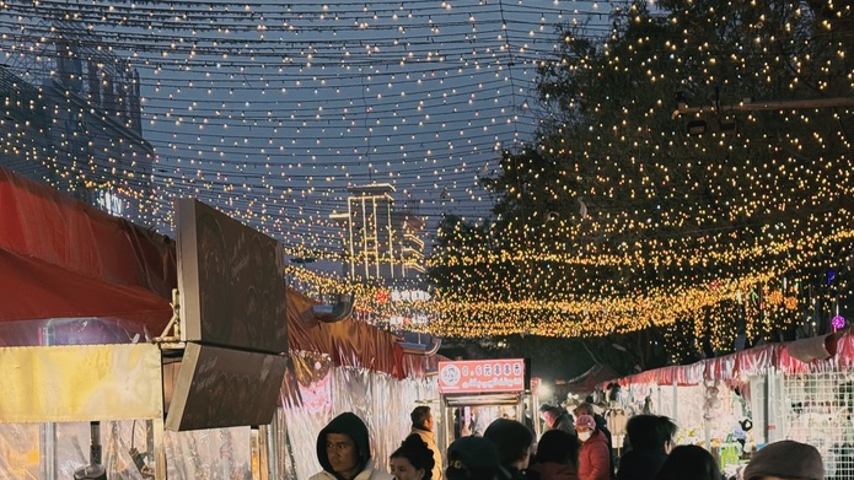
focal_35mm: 77
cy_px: 442
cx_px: 455
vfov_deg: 15.5
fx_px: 1744
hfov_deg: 27.5
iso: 160
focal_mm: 6.76
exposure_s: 1/50
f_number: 1.78
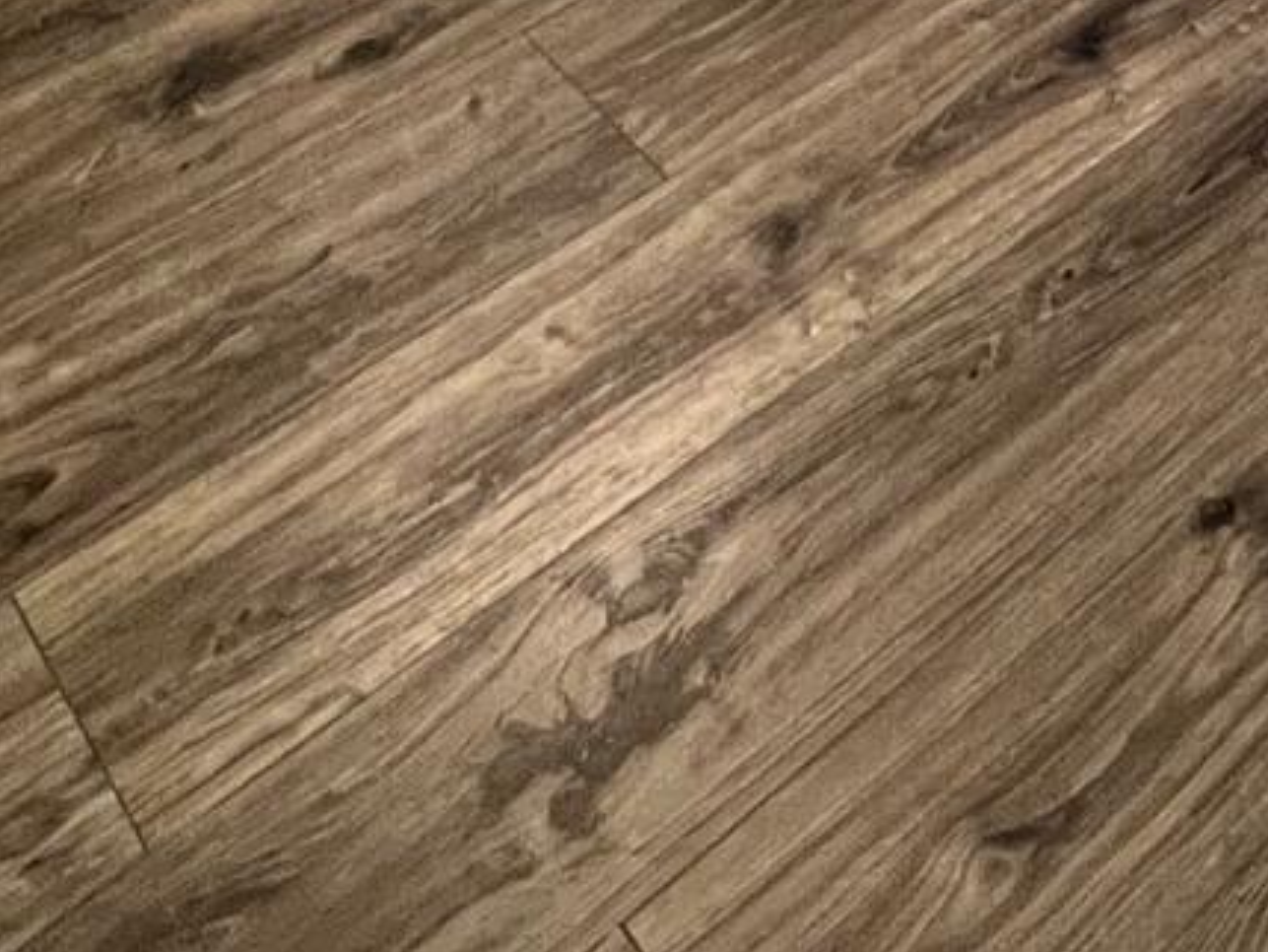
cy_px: -1079
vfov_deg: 16.4
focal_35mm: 62
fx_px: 2272
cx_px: 1274
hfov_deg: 29.1
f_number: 1.8
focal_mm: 1.57
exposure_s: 1/60
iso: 500
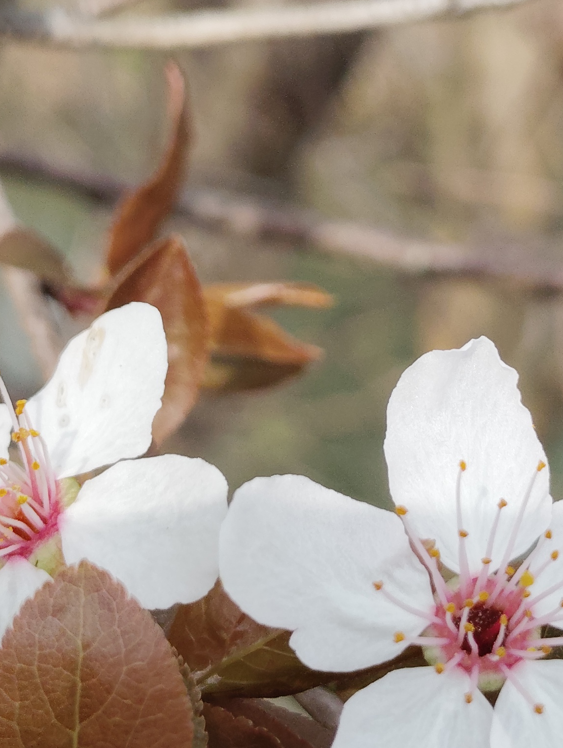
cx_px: 315
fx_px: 1687
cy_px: 309
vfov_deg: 25.0
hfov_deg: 18.9
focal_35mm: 78
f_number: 1.8
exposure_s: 1/449
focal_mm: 4.25
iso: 50
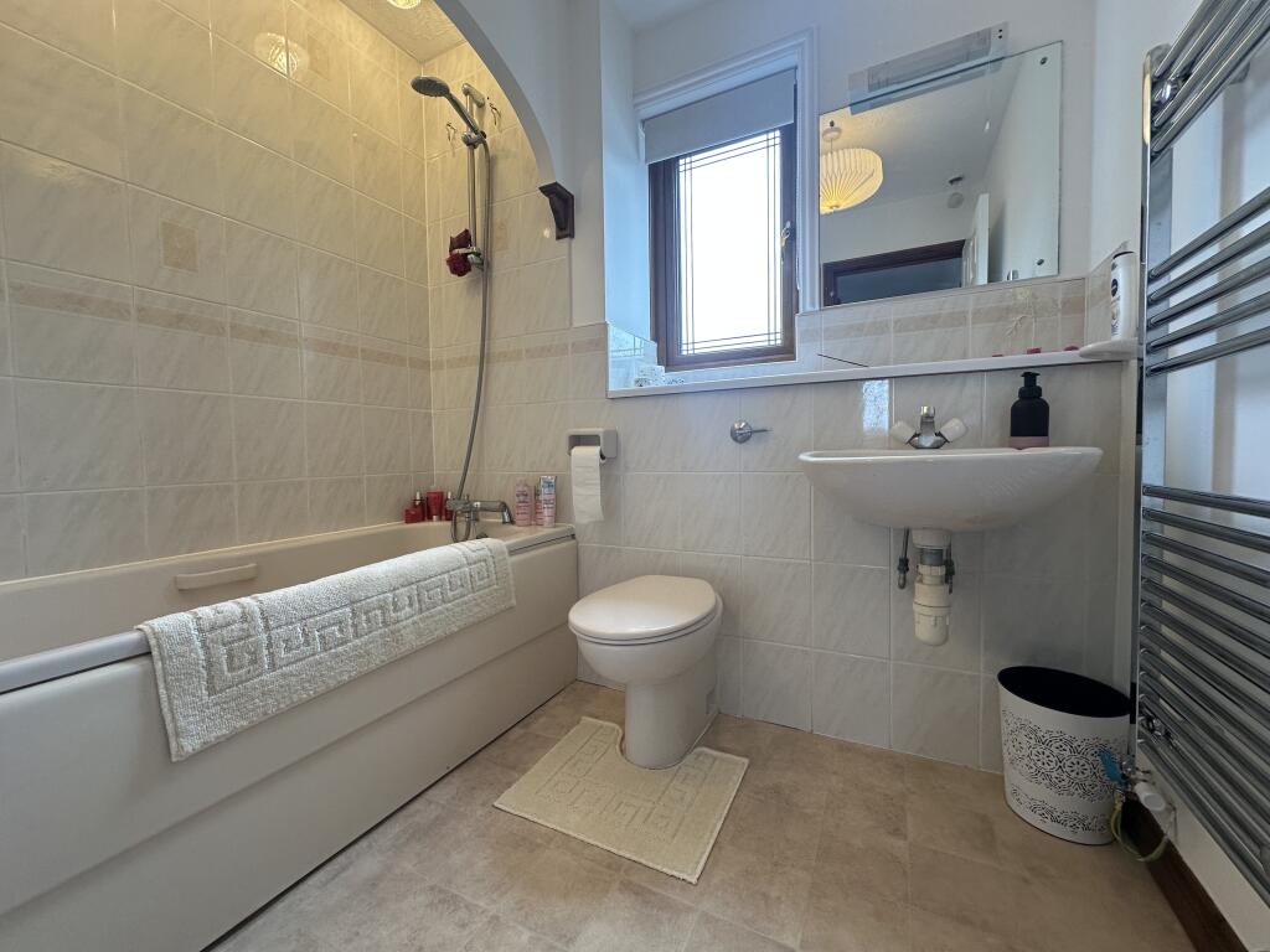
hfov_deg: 102.1
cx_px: 635
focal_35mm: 14
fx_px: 514
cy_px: 476
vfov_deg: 85.7
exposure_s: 1/100
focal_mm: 2.22
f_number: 2.2
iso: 125
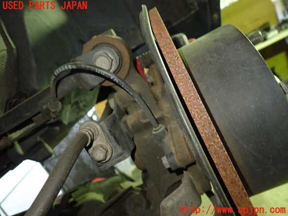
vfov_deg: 46.8
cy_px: 108
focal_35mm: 30
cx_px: 144
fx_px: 250
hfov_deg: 60.0
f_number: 2.3
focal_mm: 5.4
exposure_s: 1/30
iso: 640
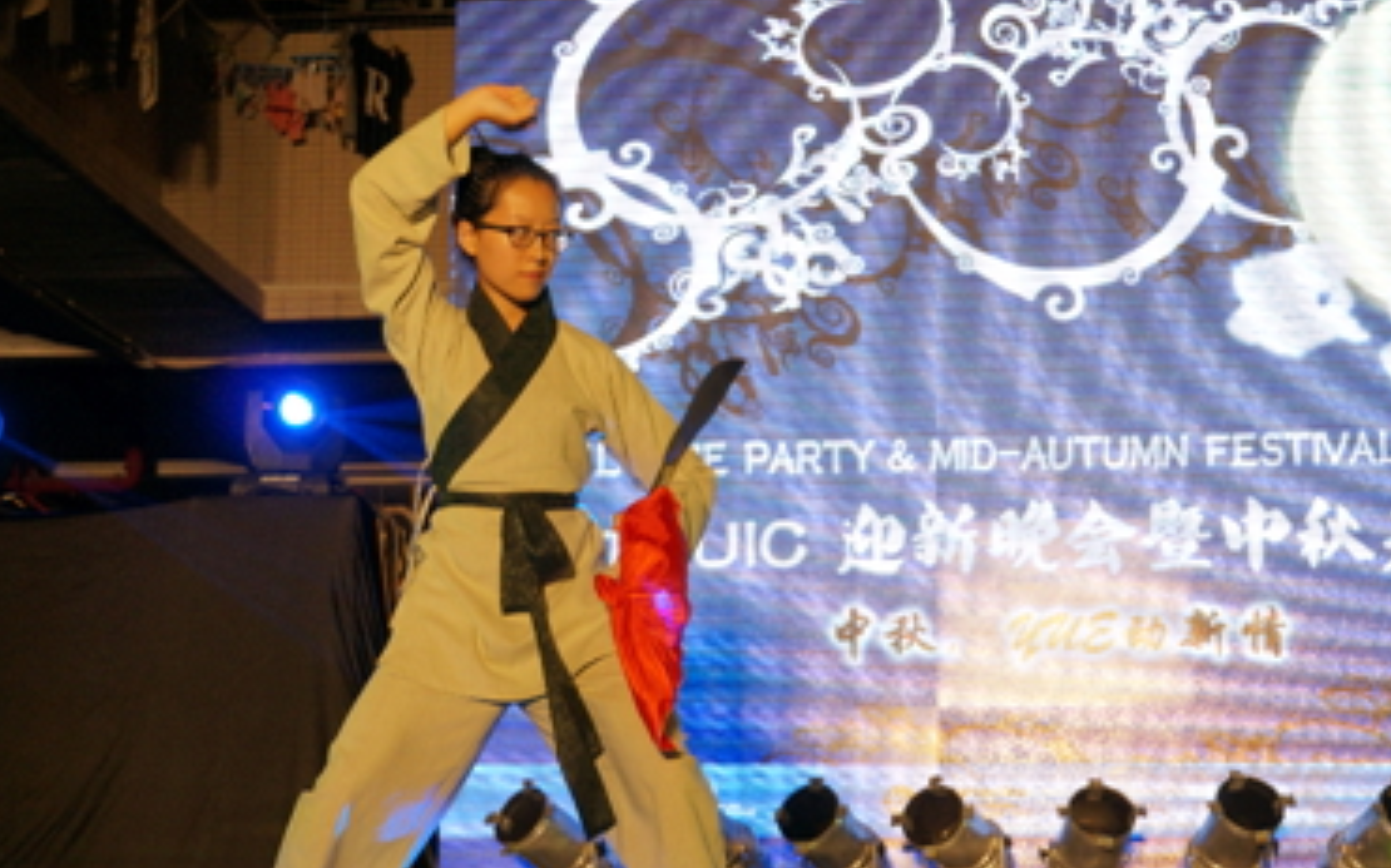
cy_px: 530
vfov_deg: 16.9
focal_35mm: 77
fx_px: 2912
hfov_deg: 26.9
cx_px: 688
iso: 400
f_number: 4.5
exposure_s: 1/160
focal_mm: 31
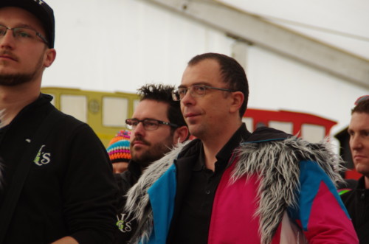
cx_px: 184
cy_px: 122
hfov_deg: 9.3
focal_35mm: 222
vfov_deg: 6.2
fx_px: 2270
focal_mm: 148
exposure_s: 1/200
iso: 800
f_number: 6.3
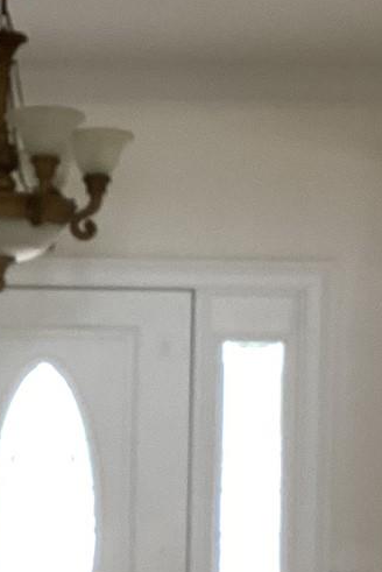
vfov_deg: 19.2
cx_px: 113
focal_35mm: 105
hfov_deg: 13.0
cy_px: 467
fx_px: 1669
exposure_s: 1/60
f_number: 2.4
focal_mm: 3.3
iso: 125
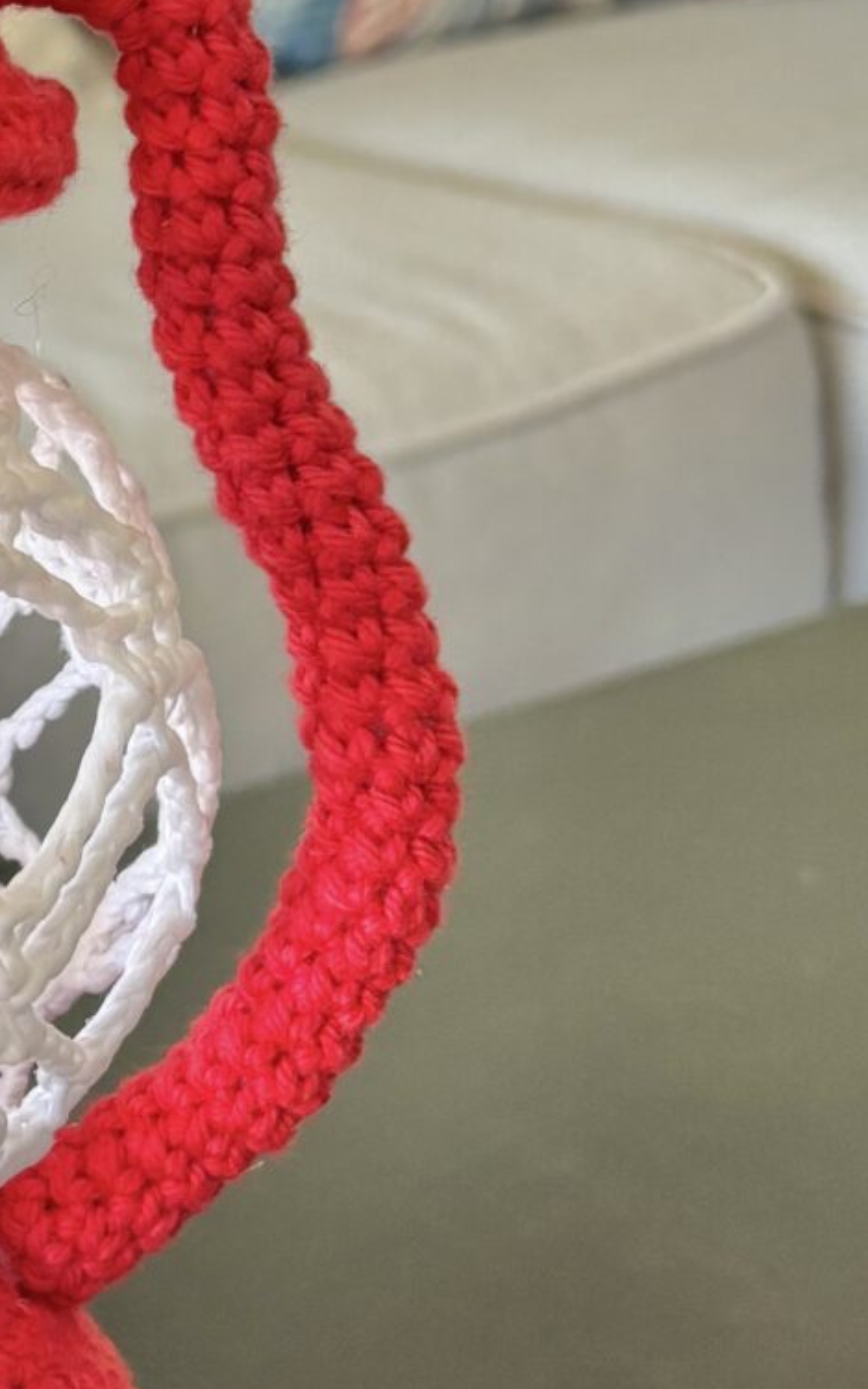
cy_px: 435
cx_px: -613
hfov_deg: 12.8
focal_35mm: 94
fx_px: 3560
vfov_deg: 22.0
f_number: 1.6
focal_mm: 5.96
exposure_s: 1/62
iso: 125
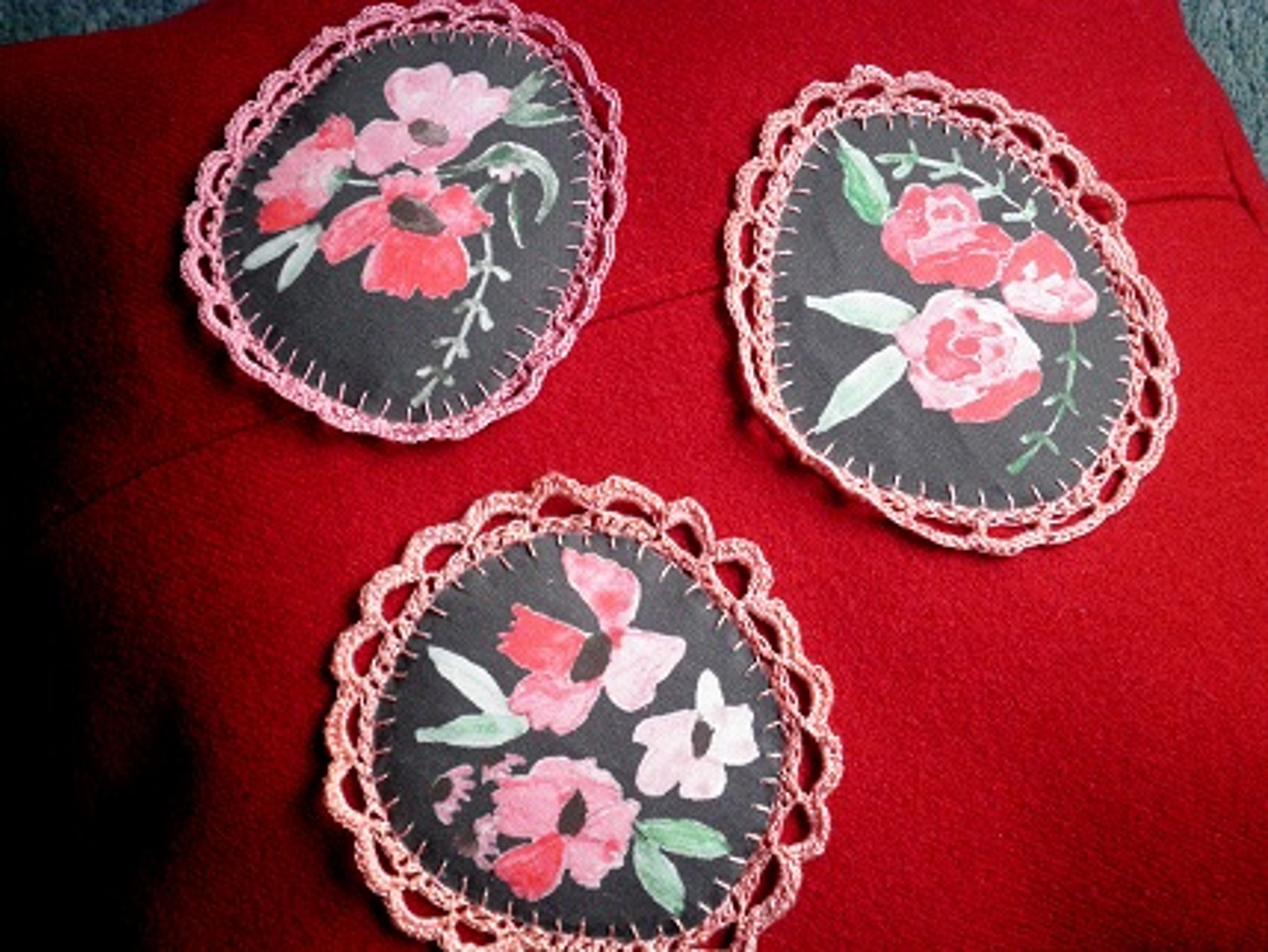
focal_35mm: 47
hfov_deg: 40.4
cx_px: 634
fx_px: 1722
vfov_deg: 30.9
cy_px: 476
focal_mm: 8.3
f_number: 3.4
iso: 125
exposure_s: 1/60
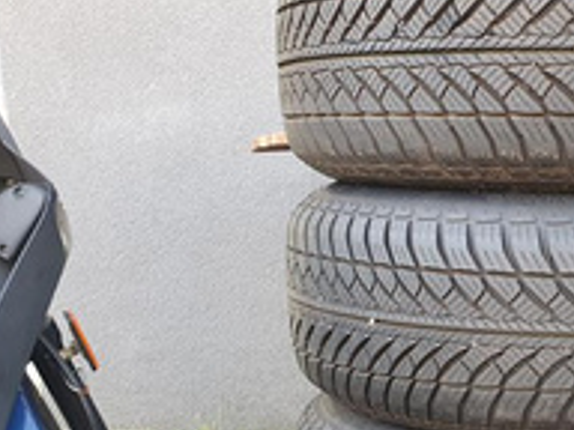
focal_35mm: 61
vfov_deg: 23.4
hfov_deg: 29.3
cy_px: 391
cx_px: 595
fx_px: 1011
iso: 100
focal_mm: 4.32
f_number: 2.4
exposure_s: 1/100
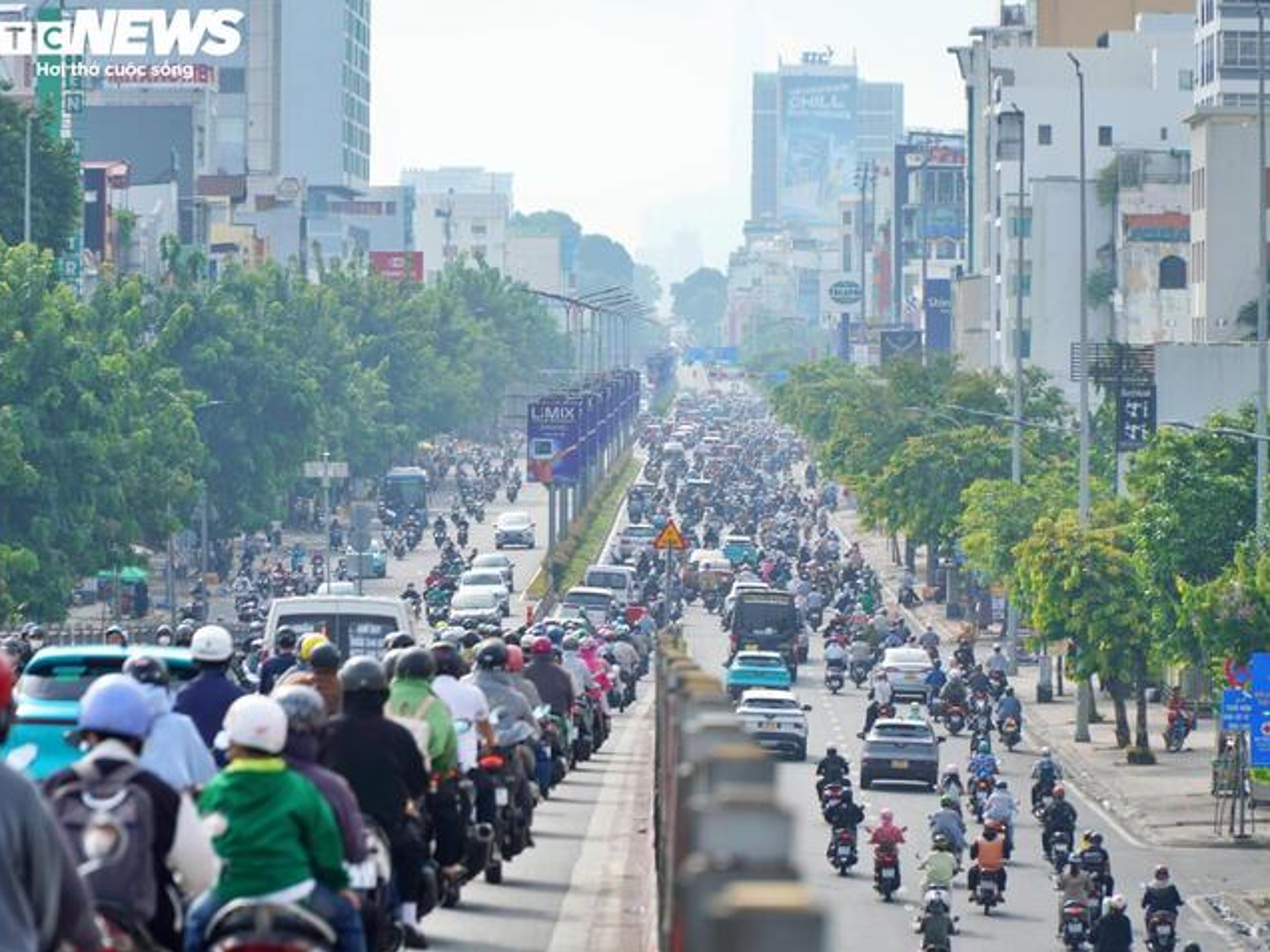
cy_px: 475
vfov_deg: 8.7
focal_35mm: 172
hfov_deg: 11.5
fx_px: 6294
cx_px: 665
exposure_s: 1/640
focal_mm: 105
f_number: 4
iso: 100
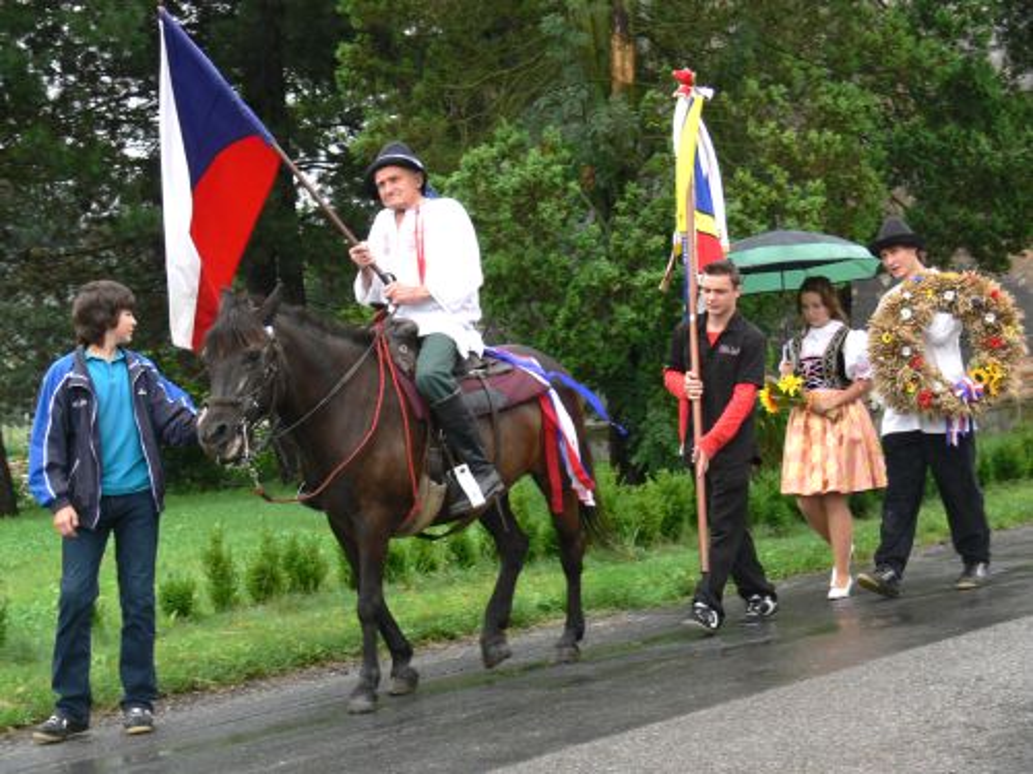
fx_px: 2447
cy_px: 387
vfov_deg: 18.0
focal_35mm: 82
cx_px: 516
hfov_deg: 23.8
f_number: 4
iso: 80
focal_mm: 17.3
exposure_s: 1/80
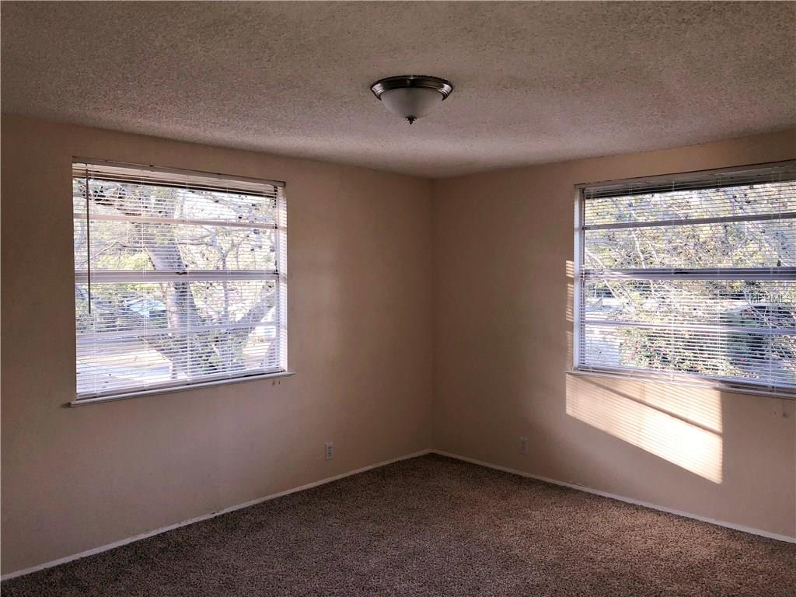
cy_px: 298
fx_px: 644
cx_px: 398
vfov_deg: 49.7
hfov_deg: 63.4
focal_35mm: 28
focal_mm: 3.99
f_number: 1.8
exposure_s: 1/120
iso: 40
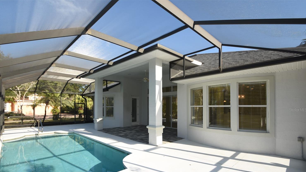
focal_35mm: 17
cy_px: 110
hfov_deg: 95.8
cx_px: 142
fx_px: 138
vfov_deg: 62.8
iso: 100
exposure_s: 1/200
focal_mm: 10
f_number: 7.1
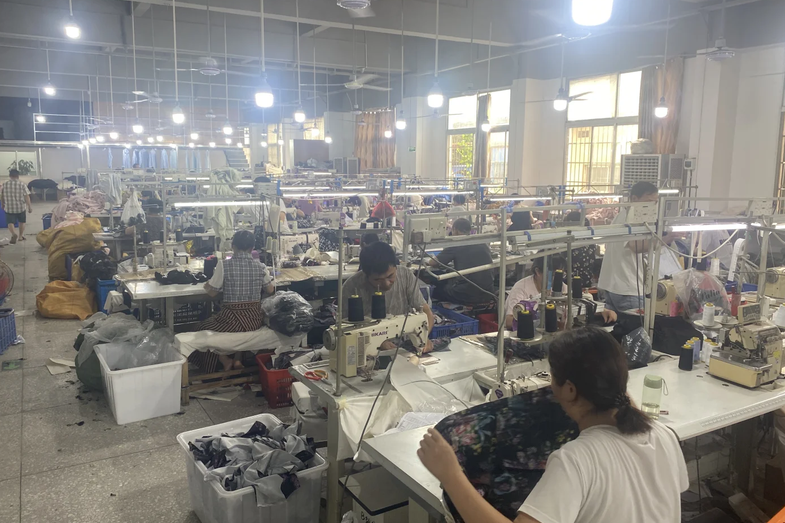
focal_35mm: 28
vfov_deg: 46.4
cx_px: 384
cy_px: 247
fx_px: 610
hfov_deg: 65.5
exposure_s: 1/100
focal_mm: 4.25
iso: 80
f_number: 1.8
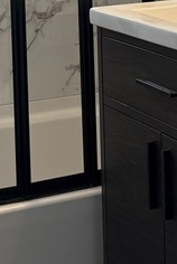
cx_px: 55
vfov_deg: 17.0
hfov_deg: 12.0
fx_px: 838
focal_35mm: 114
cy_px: -69
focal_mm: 6.76
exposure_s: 1/222
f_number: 1.78
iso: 200
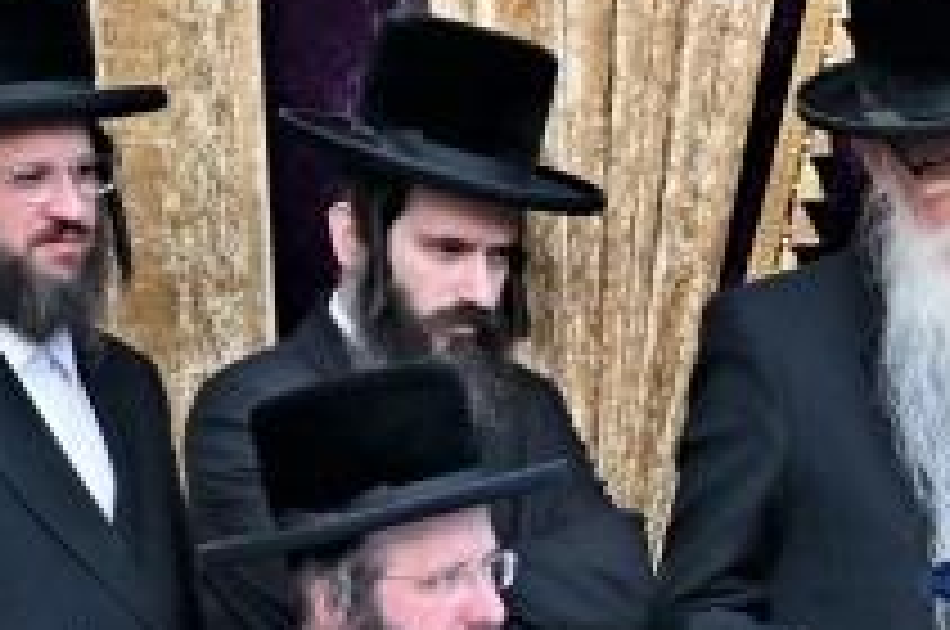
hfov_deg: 2.3
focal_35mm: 875
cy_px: 459
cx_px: 2116
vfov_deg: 1.6
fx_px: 23055
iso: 200
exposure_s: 1/200
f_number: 4
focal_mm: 120
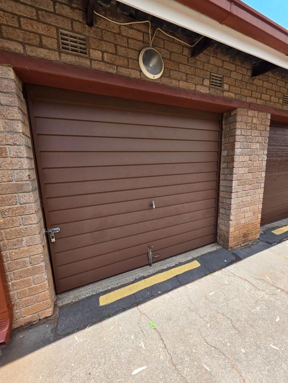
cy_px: 192
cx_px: 144
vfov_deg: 106.2
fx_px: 144
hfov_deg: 89.9
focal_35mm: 13
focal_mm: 2.2
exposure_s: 1/547
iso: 40
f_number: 1.9
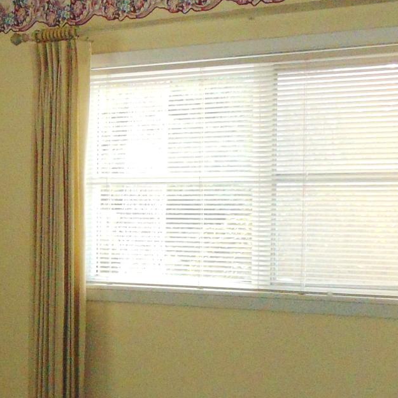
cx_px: 17
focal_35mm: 106
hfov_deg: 16.2
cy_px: 259
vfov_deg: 16.4
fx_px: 1379
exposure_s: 1/30
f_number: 3
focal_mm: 4.5
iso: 200
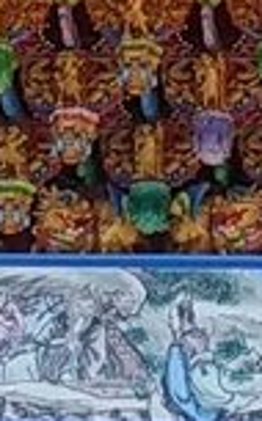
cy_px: -303
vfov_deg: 17.5
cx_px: 204
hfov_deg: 13.0
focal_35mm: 100
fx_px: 1148
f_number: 1.9
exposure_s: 1/727
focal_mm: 3.94
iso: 200
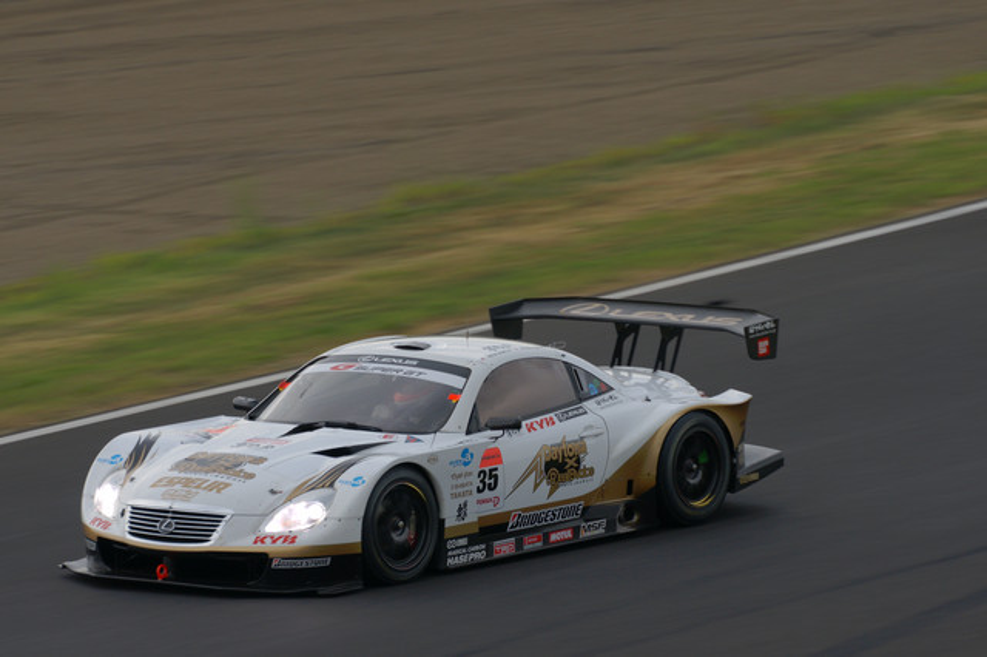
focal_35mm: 375
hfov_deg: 5.5
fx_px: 10276
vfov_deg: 3.7
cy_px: 328
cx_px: 494
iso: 200
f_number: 8
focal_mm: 250
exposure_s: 1/200
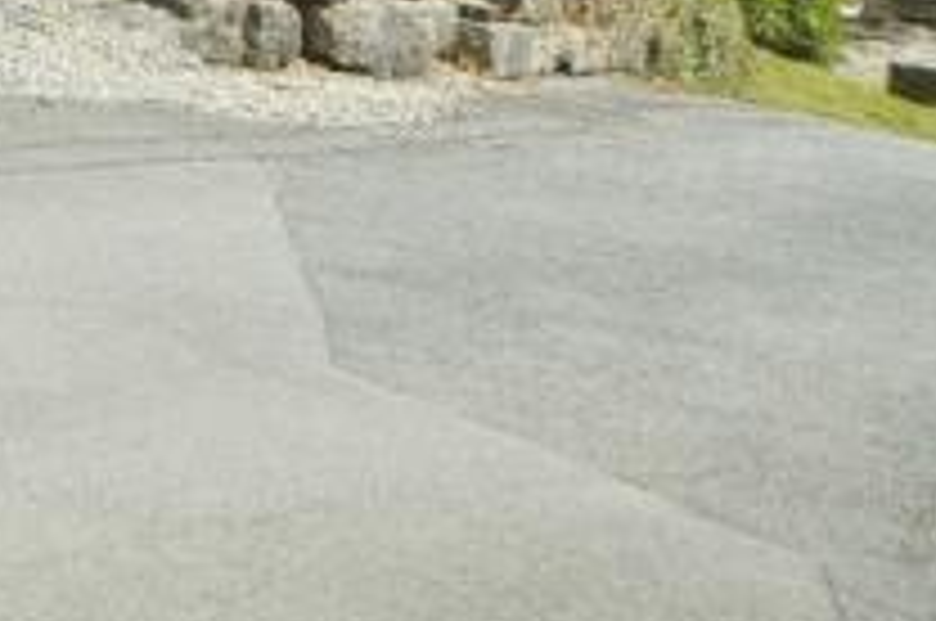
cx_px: -1260
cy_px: -837
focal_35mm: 148
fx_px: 3842
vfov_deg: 8.5
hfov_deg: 11.6
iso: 100
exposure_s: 1/320
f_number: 7.1
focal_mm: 20
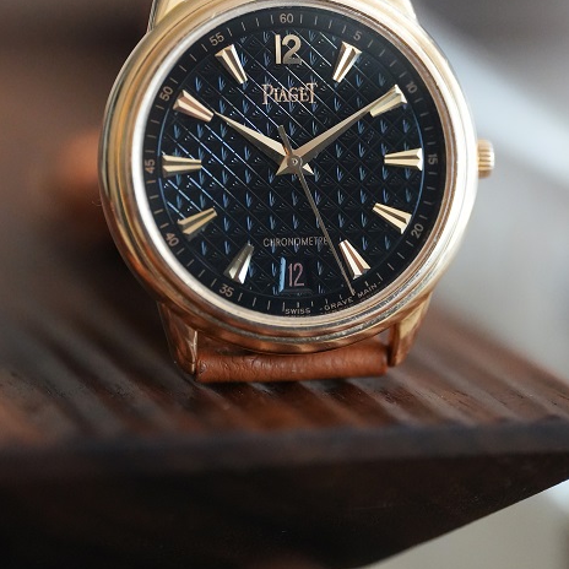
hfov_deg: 12.9
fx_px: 2511
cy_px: 161
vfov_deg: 12.9
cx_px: 284
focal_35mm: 135
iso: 10000
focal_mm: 105
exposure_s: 1/250
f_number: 2.8
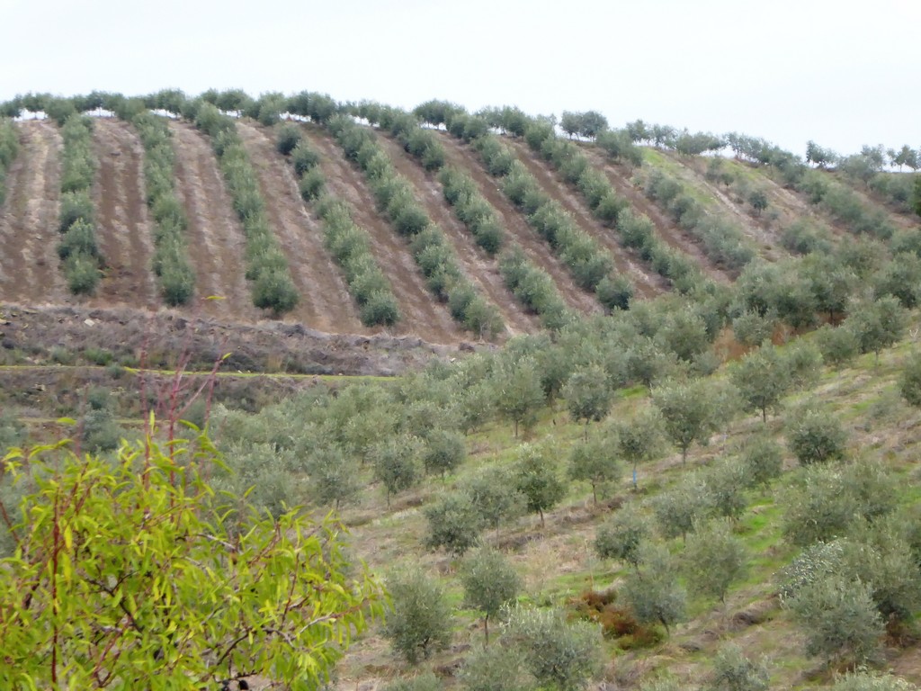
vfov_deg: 7.2
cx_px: 460
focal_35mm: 206
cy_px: 346
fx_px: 5481
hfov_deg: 9.6
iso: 320
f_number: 5.6
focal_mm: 33.2
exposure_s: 1/320
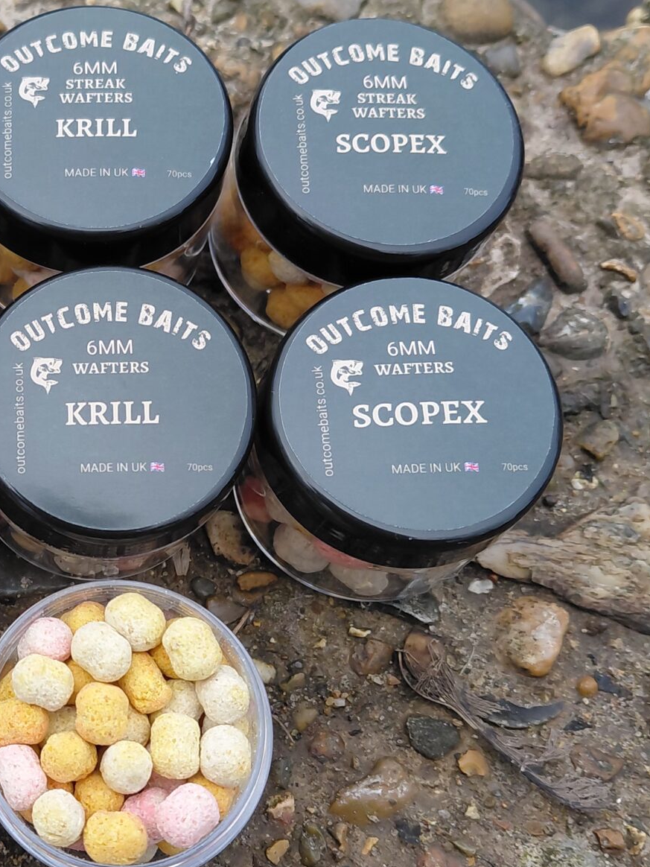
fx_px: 1377
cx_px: -20
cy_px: 476
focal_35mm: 55
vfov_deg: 34.9
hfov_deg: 25.1
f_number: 1.8
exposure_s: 1/245
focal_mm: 4.69
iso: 50
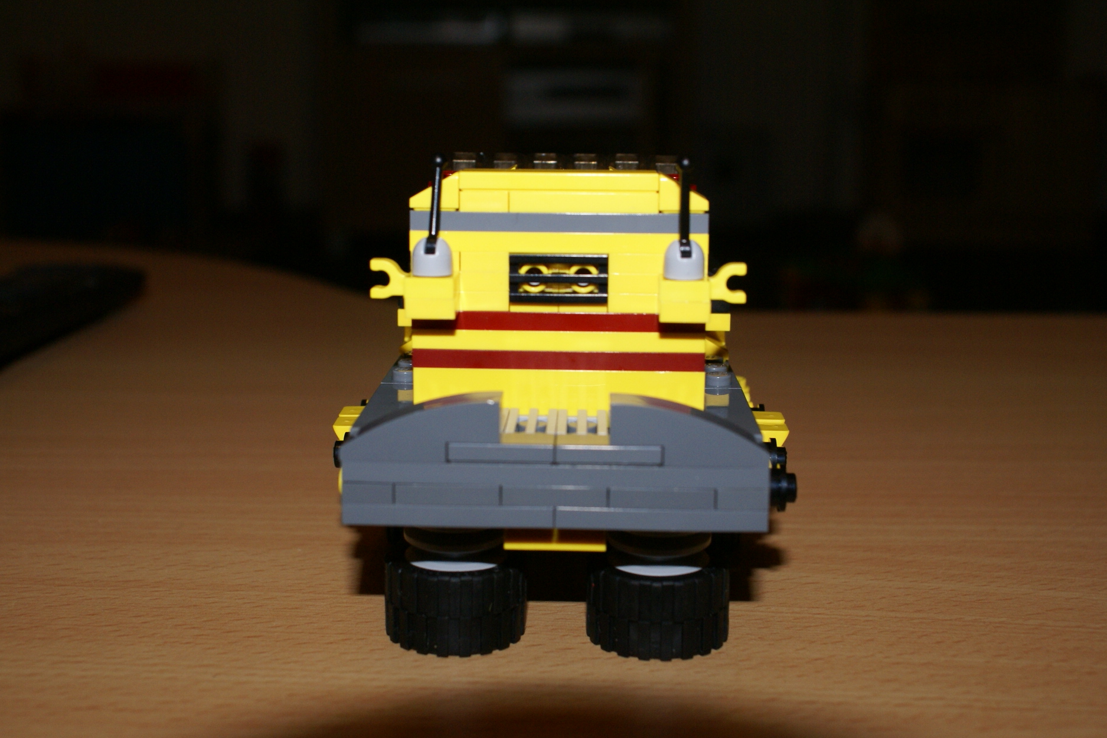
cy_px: 373
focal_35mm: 43
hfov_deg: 45.4
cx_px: 563
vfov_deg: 31.2
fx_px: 1322
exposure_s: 1/60
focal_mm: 28
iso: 400
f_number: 6.3
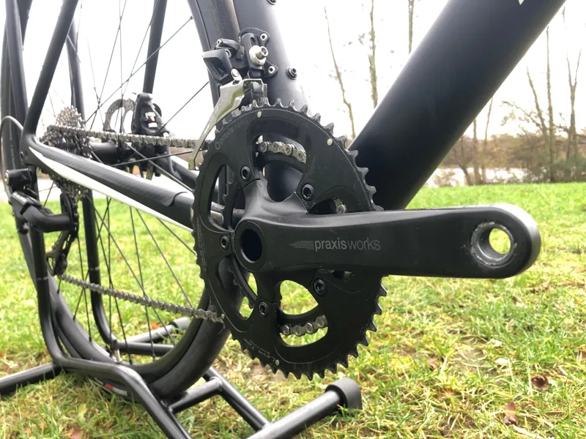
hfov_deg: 63.4
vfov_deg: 49.7
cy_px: 220
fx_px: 474
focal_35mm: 28
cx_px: 293
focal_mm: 4
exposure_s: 1/30
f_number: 1.8
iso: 32
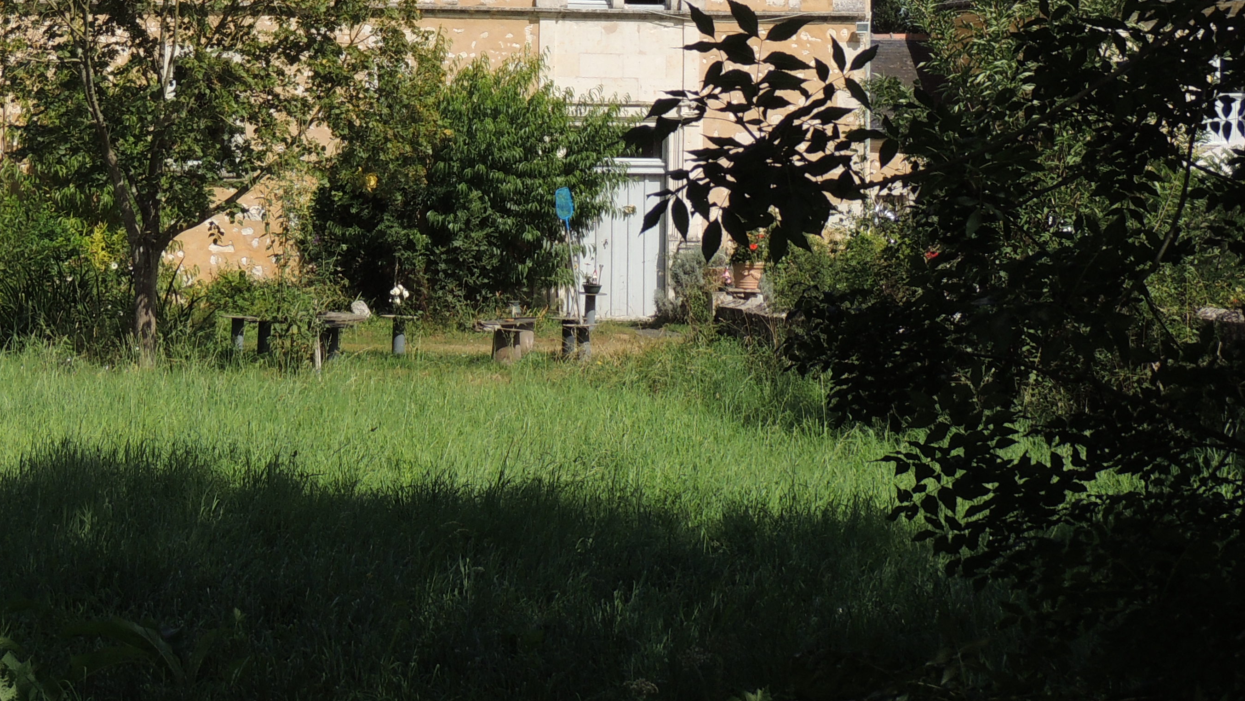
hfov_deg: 20.8
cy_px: -69
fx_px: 3367
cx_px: 361
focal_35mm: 102
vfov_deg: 11.7
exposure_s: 1/1000
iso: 100
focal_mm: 9.8
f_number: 3.7
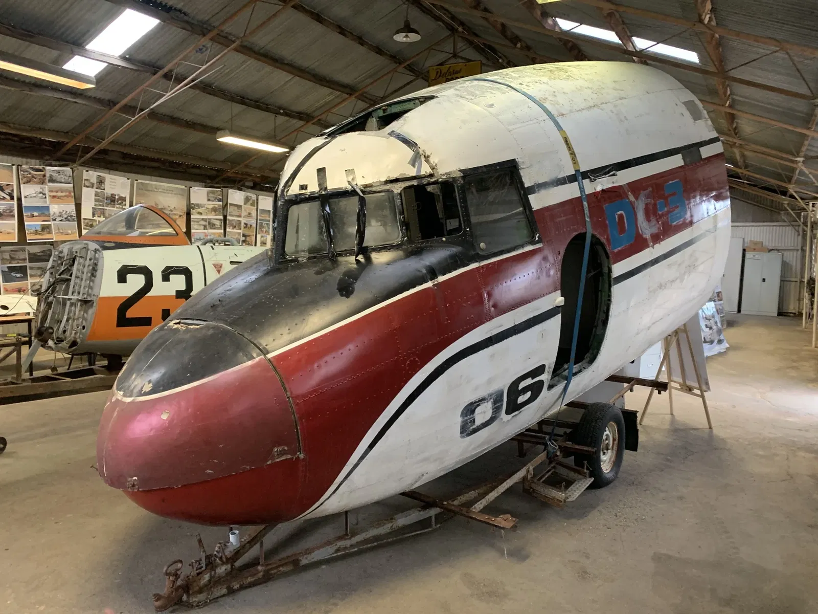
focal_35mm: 26
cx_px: 409
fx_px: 614
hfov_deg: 67.3
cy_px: 307
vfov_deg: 53.1
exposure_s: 1/33
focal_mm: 4.25
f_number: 1.8
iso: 320
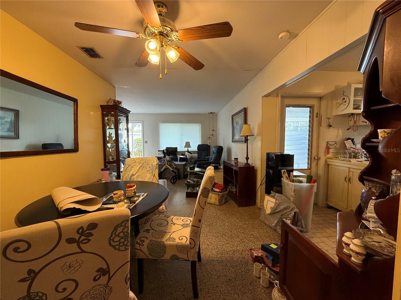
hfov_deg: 102.1
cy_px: 150
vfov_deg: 85.7
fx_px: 162
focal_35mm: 14
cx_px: 200
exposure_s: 1/60
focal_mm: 2.22
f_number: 2.2
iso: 250
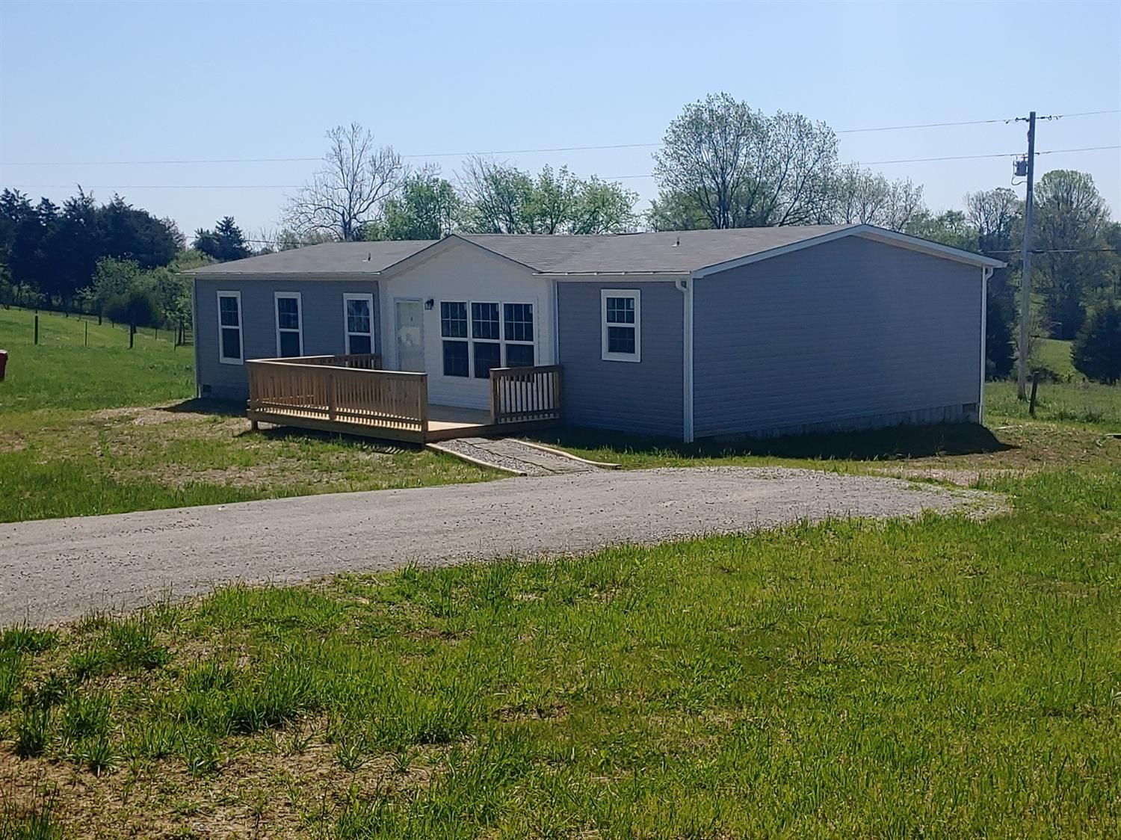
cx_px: 560
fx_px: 1457
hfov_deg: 42.1
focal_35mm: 45
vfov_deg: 32.2
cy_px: 420
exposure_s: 1/4545
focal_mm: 4.23
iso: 50
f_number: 1.5
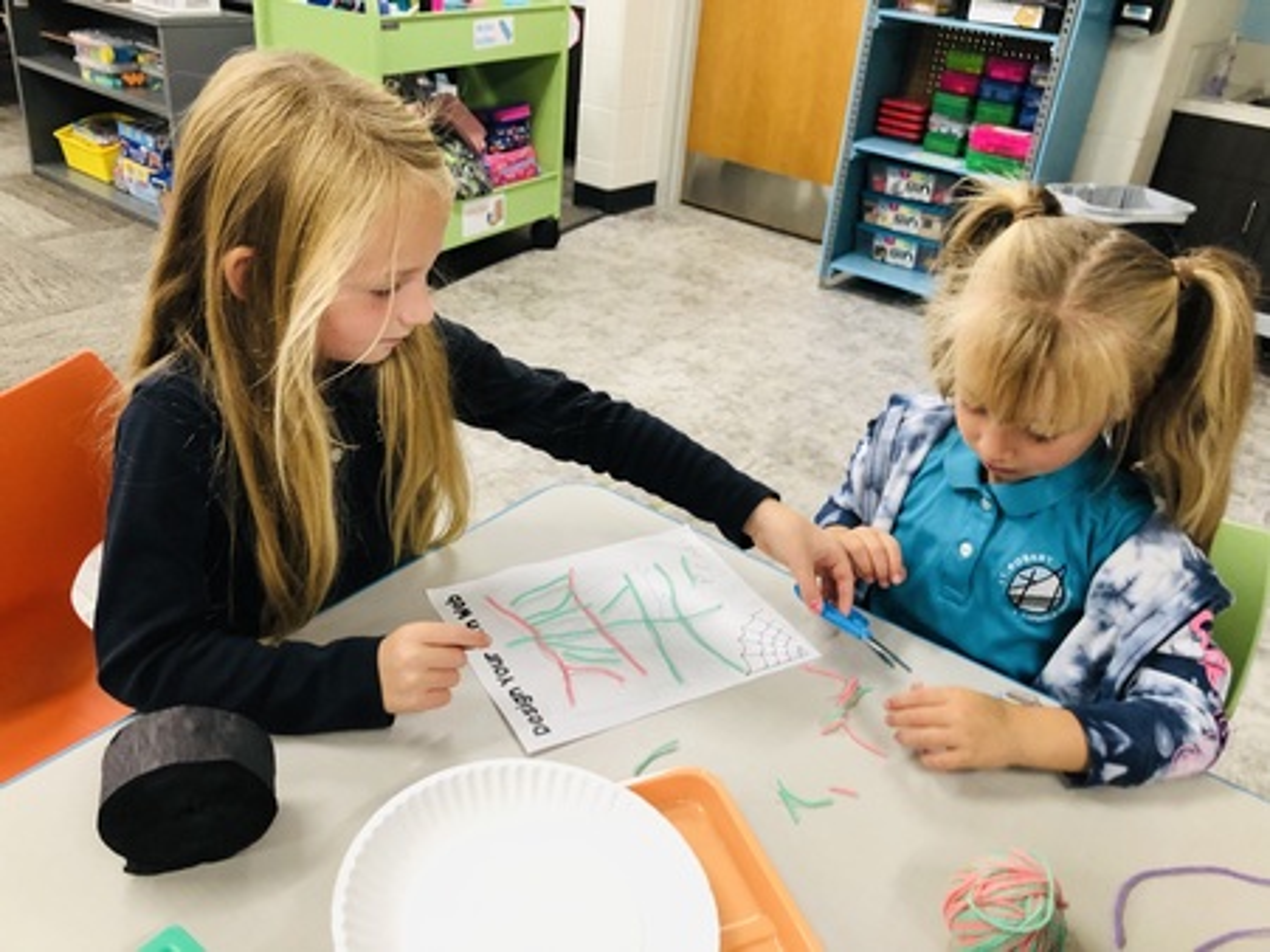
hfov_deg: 63.5
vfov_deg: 49.7
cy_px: 476
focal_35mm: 28
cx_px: 635
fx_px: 1027
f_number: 1.8
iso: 50
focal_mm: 3.99
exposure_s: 1/15
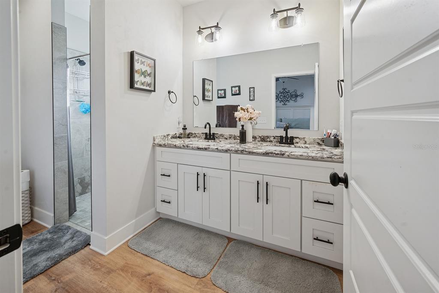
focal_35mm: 14
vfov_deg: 81.2
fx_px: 171
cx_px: 220
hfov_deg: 104.2
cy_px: 146
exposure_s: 1/30
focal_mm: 14
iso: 400
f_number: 9
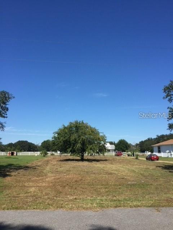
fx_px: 193
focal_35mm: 29
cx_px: 86
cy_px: 115
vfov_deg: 61.7
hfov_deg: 48.2
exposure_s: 1/2326
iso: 32
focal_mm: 4.15
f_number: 2.2
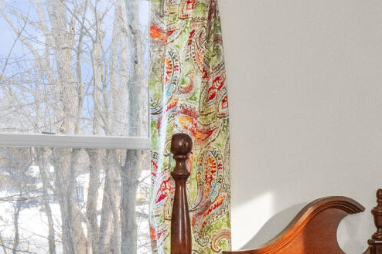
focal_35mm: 85
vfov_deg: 16.0
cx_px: 471
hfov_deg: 21.9
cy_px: 190
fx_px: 902
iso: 2000
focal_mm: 14
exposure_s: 1/60
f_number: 7.1
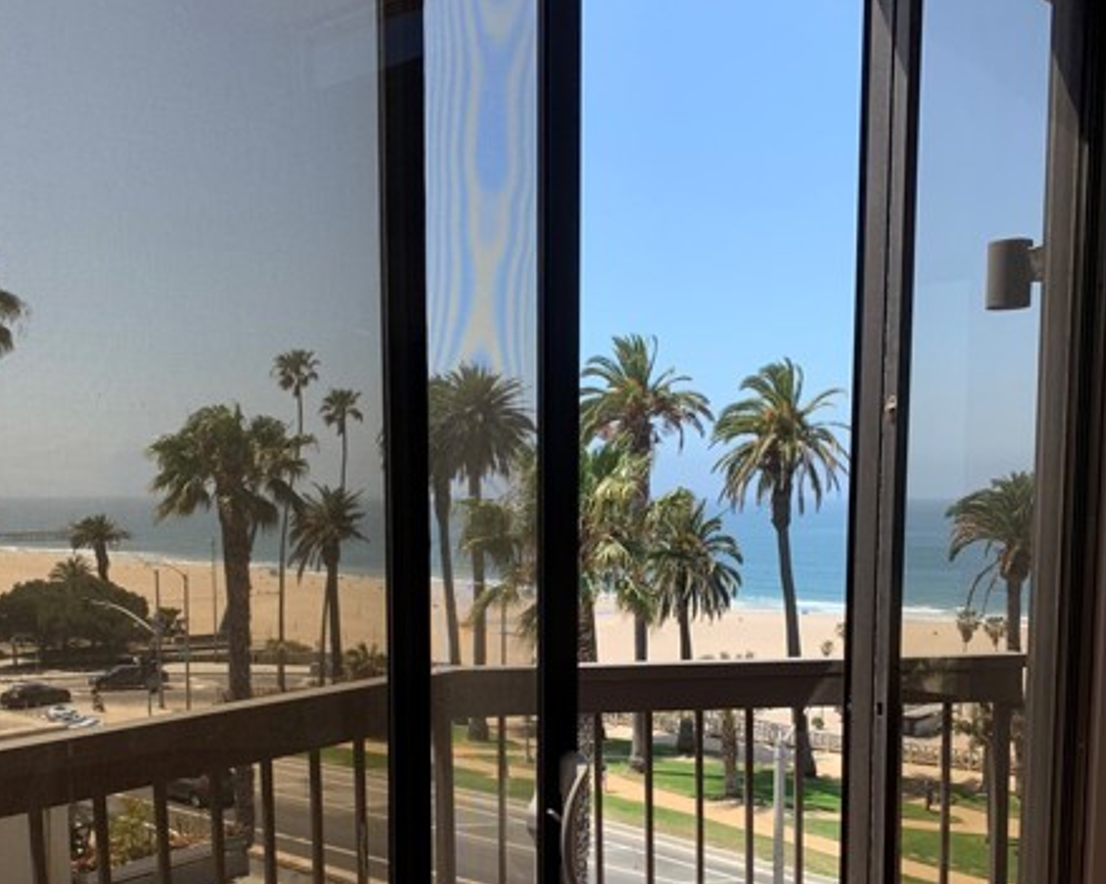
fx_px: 1211
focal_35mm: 37
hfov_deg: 49.1
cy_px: 635
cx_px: 572
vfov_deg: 39.3
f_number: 1.8
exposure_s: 1/1054
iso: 25
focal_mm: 4.25
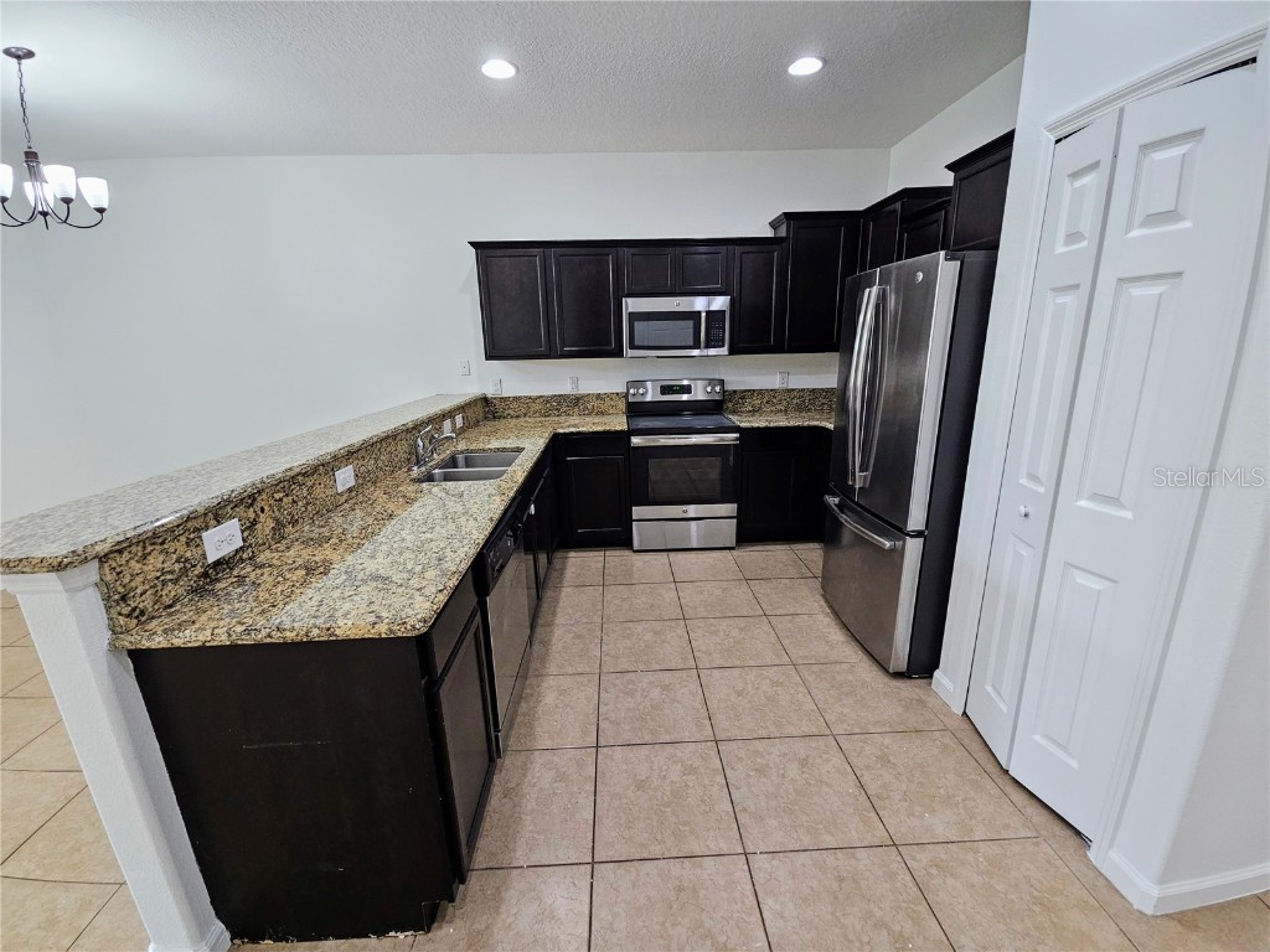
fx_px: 477
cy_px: 476
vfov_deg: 89.9
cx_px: 635
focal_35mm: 13
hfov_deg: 106.2
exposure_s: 1/60
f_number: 2.2
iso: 250
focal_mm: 2.2
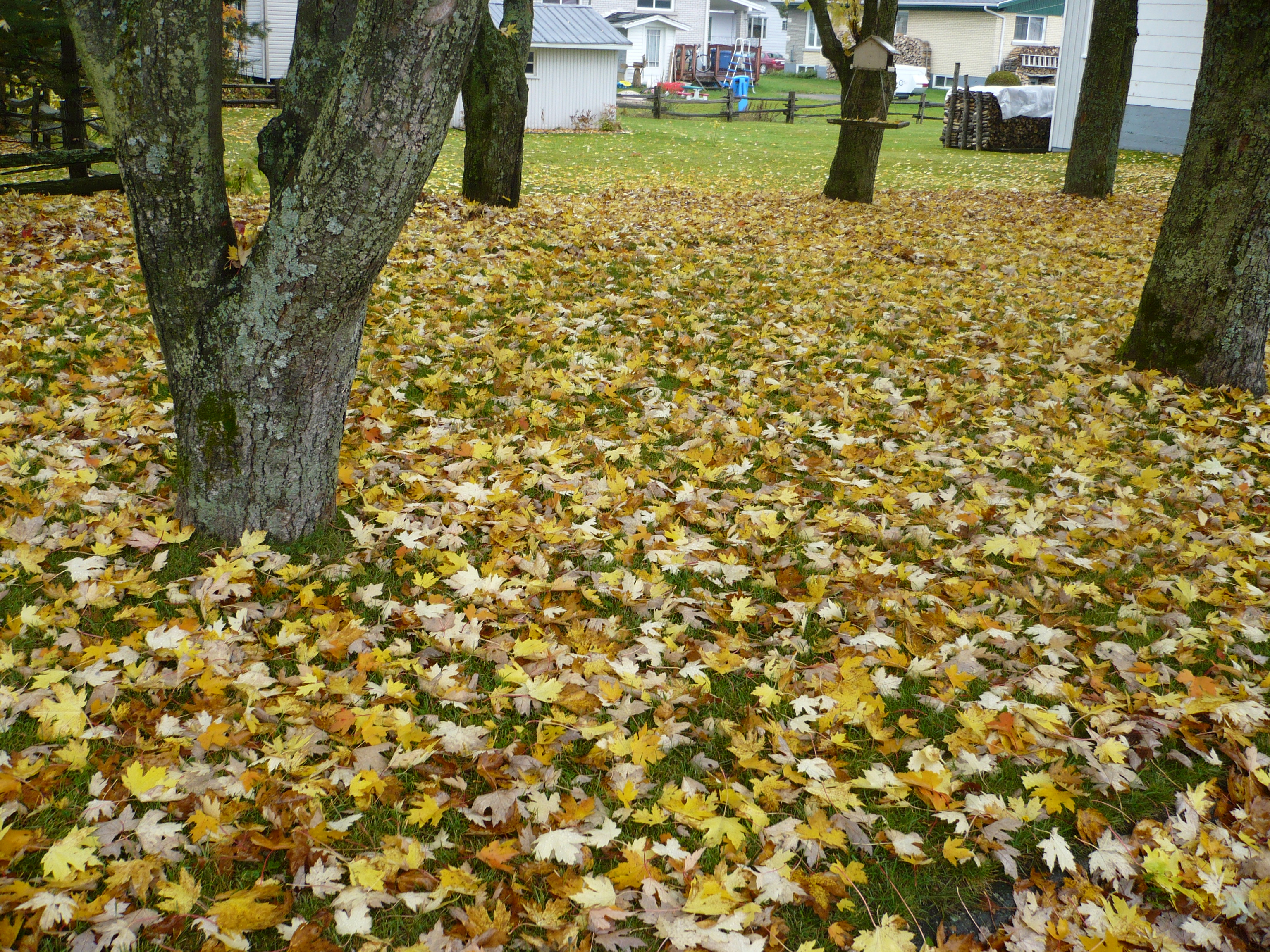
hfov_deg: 52.6
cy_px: 476
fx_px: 1284
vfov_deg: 40.7
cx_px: 635
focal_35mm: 35
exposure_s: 1/125
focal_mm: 5.8
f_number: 2.8
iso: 100
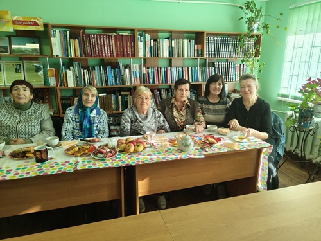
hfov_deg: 71.6
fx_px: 223
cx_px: 160
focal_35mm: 24
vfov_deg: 56.8
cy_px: 120
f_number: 1.8
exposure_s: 1/101
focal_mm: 5.59
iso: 50
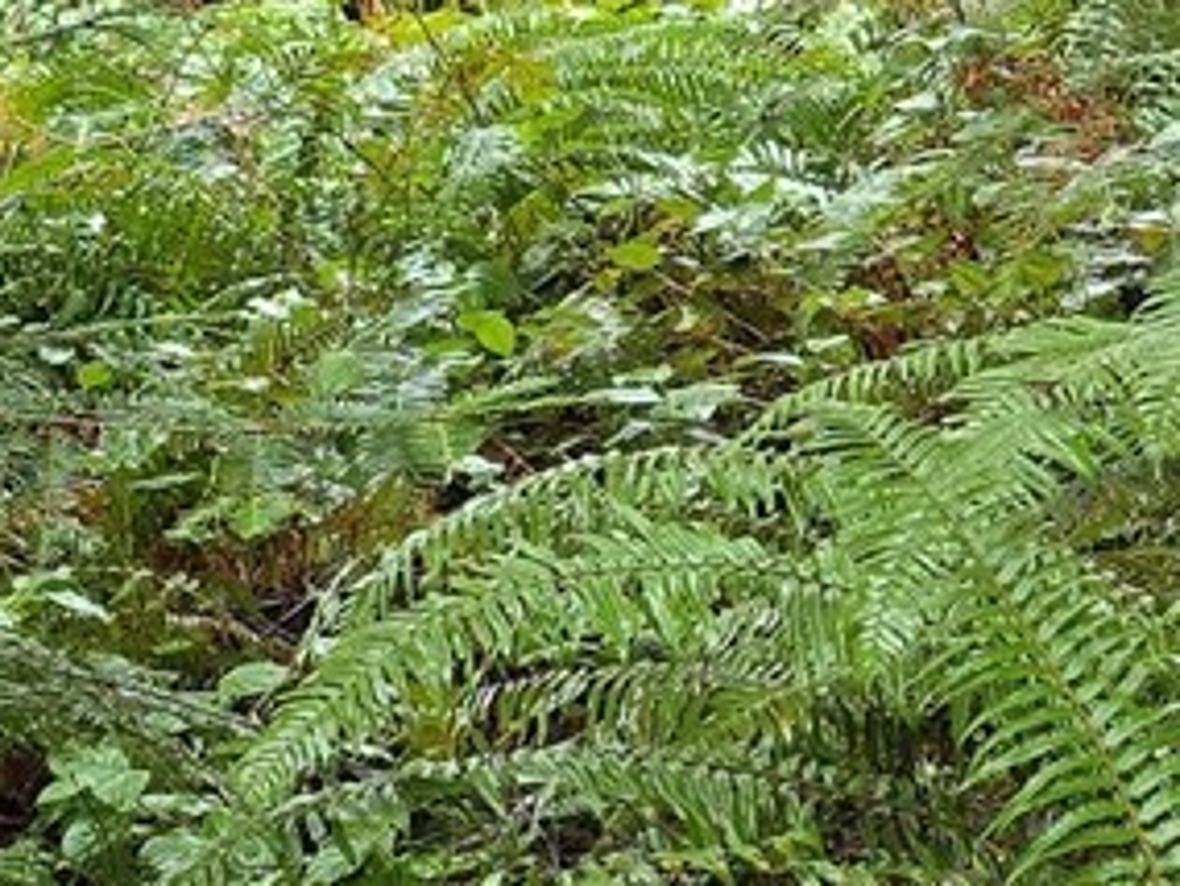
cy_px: 348
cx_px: 1577
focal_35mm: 129
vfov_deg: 11.5
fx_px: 4399
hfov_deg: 14.6
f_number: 1.7
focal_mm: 6.3
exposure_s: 1/120
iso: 320
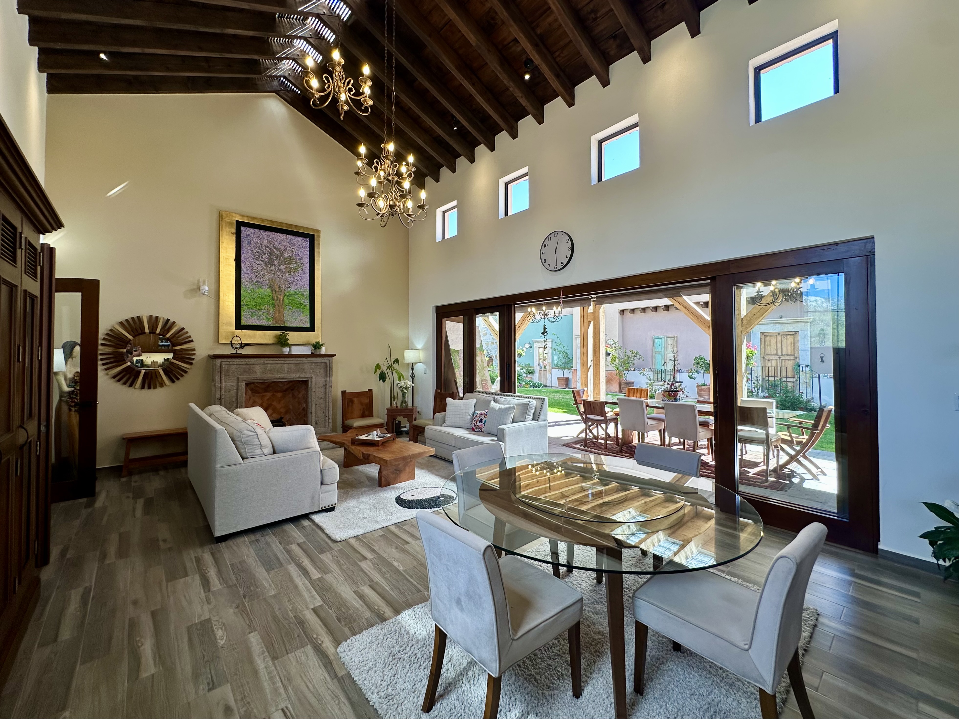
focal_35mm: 14
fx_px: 388
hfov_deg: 102.1
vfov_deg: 85.7
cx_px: 480
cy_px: 360
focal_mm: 2.22
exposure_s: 1/125
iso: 40
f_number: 2.2
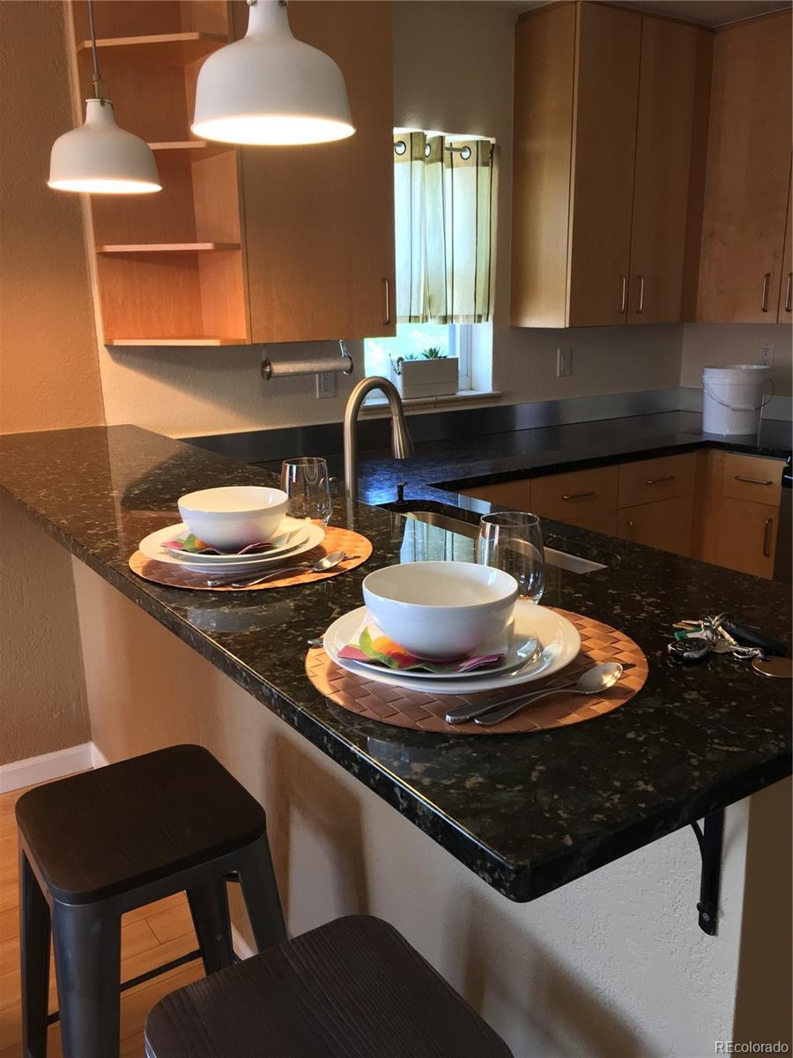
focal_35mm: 29
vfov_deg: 61.7
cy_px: 529
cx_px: 396
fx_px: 886
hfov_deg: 48.2
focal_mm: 4.15
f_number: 2.2
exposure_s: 1/30
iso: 80
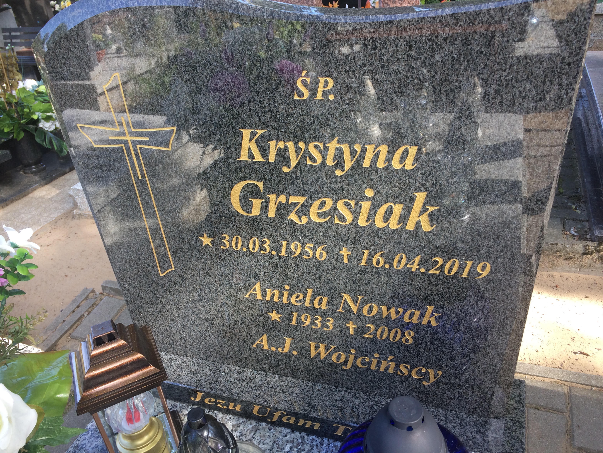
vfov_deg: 48.2
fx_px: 505
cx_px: 302
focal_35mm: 29
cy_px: 226
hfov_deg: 61.7
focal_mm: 4.15
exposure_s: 1/130
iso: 32
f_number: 2.2
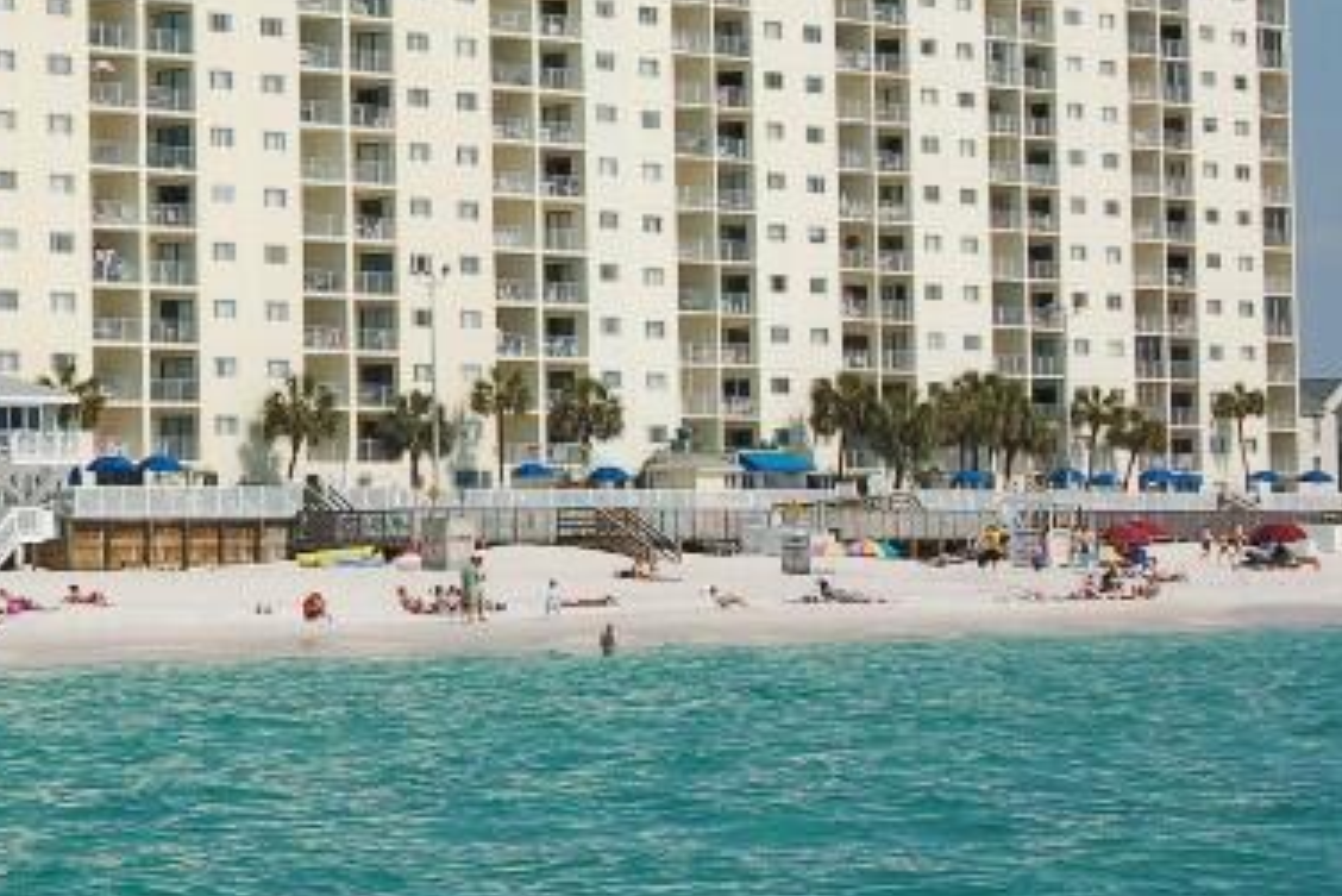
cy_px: 161
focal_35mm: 175
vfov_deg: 7.8
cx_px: -50
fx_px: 6528
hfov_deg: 11.6
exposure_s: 1/400
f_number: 11
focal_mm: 55
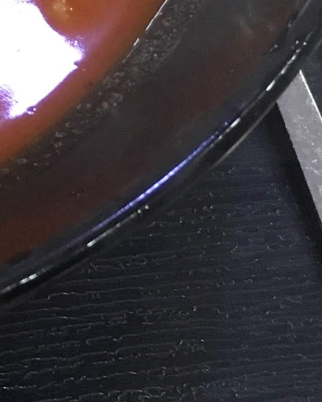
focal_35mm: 139
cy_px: -147
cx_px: -324
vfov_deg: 13.3
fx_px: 1656
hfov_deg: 10.2
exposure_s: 1/30
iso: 125
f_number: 2.2
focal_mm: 4.15
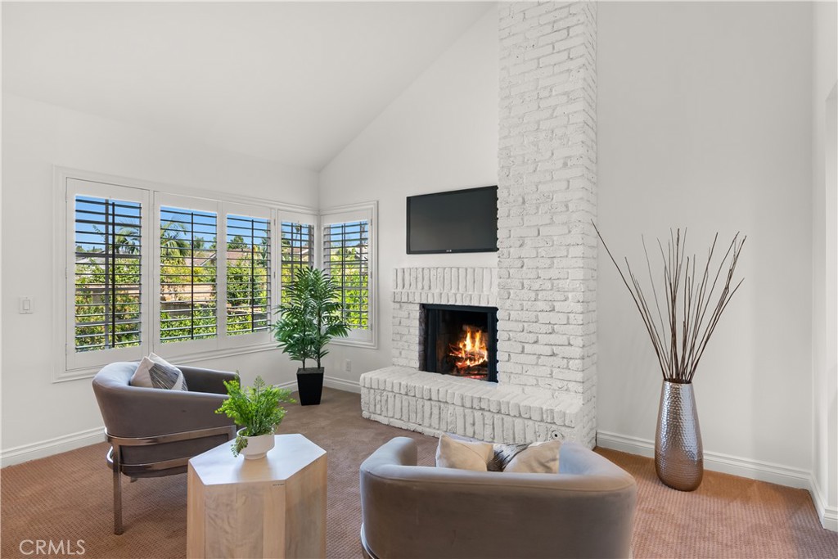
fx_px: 419
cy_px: 280
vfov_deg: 67.4
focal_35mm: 18
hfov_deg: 90.0
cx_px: 419
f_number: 9
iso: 640
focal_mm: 18
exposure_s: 1/10
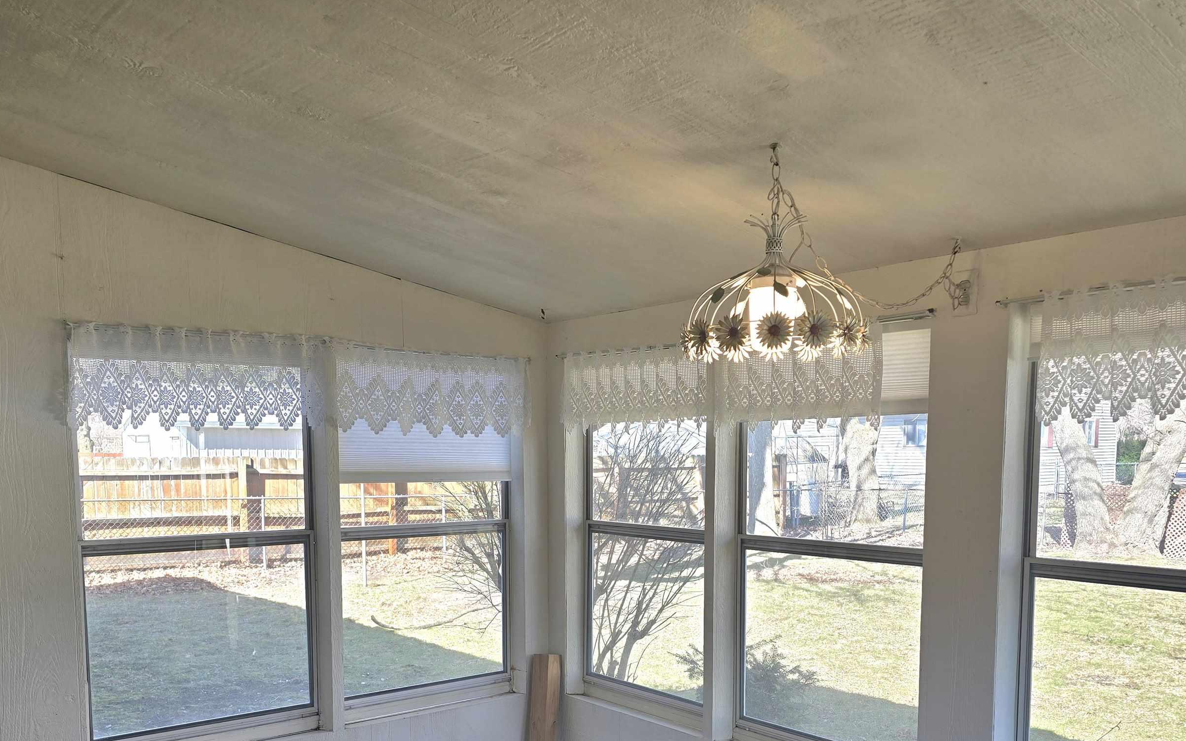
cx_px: 590
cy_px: 555
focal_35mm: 31
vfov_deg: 39.5
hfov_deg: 61.2
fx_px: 1002
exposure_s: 1/120
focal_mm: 6.3
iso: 16
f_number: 1.7
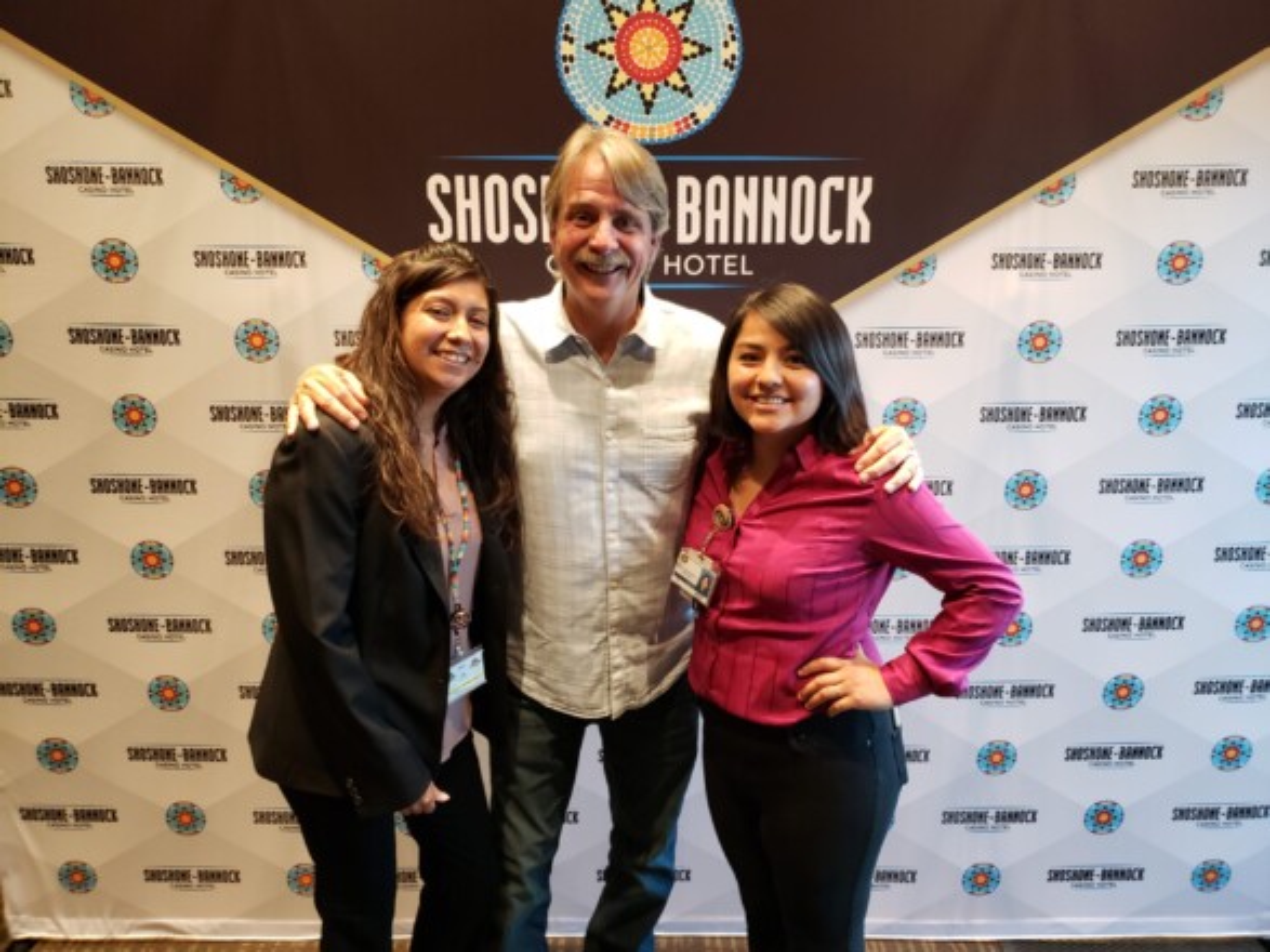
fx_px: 954
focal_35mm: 26
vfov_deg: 53.0
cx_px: 635
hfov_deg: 67.3
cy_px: 476
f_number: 1.5
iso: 250
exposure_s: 1/33
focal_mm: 4.3
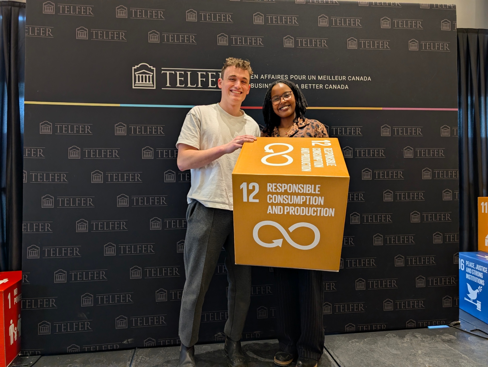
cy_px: 184
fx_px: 339
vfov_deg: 56.9
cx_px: 244
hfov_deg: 71.5
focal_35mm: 24
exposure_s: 1/60
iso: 150
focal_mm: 6.9
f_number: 1.68
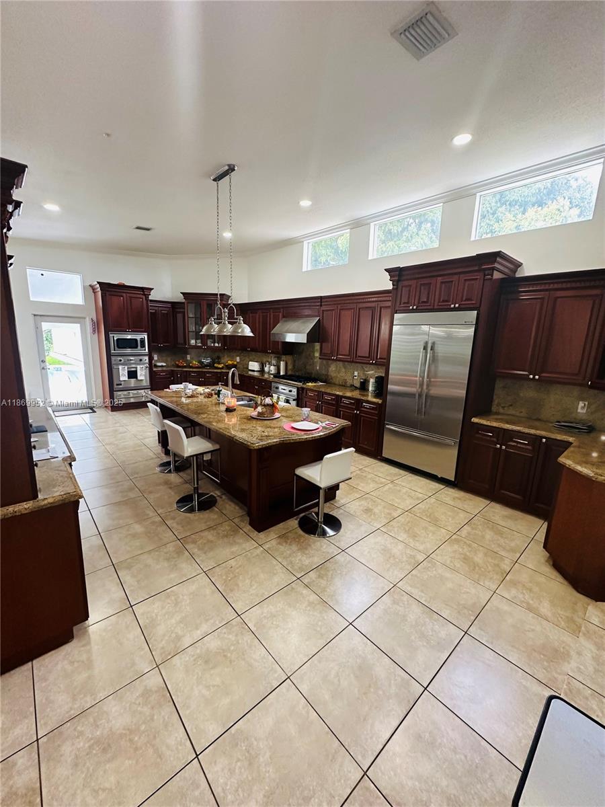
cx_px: 302
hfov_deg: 85.7
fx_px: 326
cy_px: 404
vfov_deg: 102.1
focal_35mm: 14
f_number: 2.2
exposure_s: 1/60
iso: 250
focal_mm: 2.22
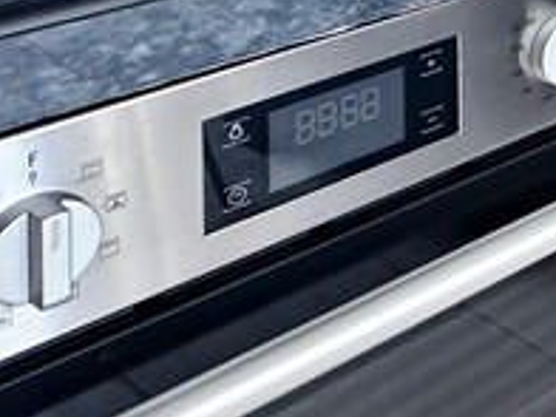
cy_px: -241
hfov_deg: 18.5
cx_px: 1086
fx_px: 1173
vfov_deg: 17.7
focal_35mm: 73
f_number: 2.2
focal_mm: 2.22
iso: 320
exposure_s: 1/85
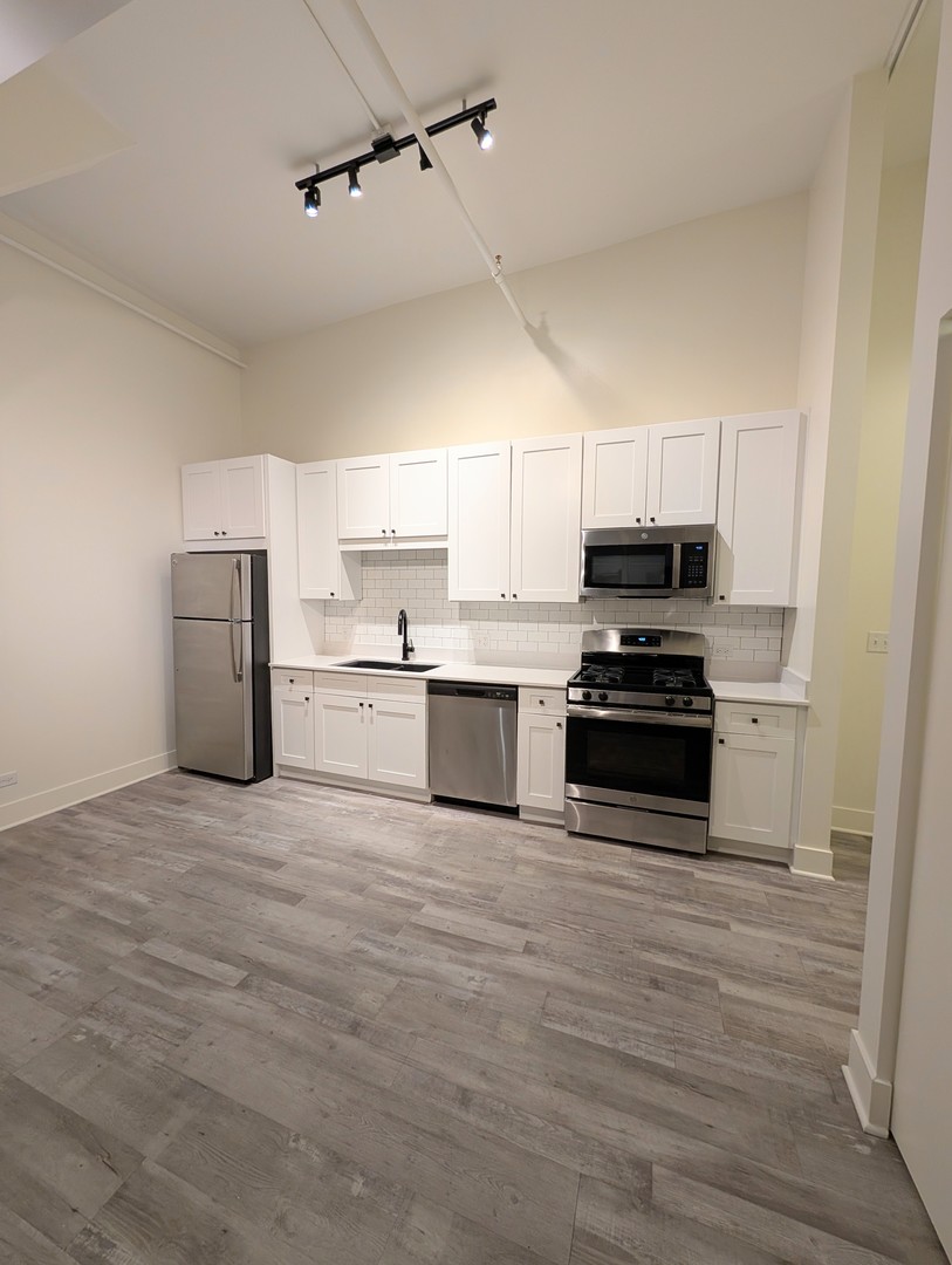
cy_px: 632
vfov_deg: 110.5
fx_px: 439
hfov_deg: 94.6
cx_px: 476
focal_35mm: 12
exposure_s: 1/60
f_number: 1.7
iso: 78
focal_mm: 2.02
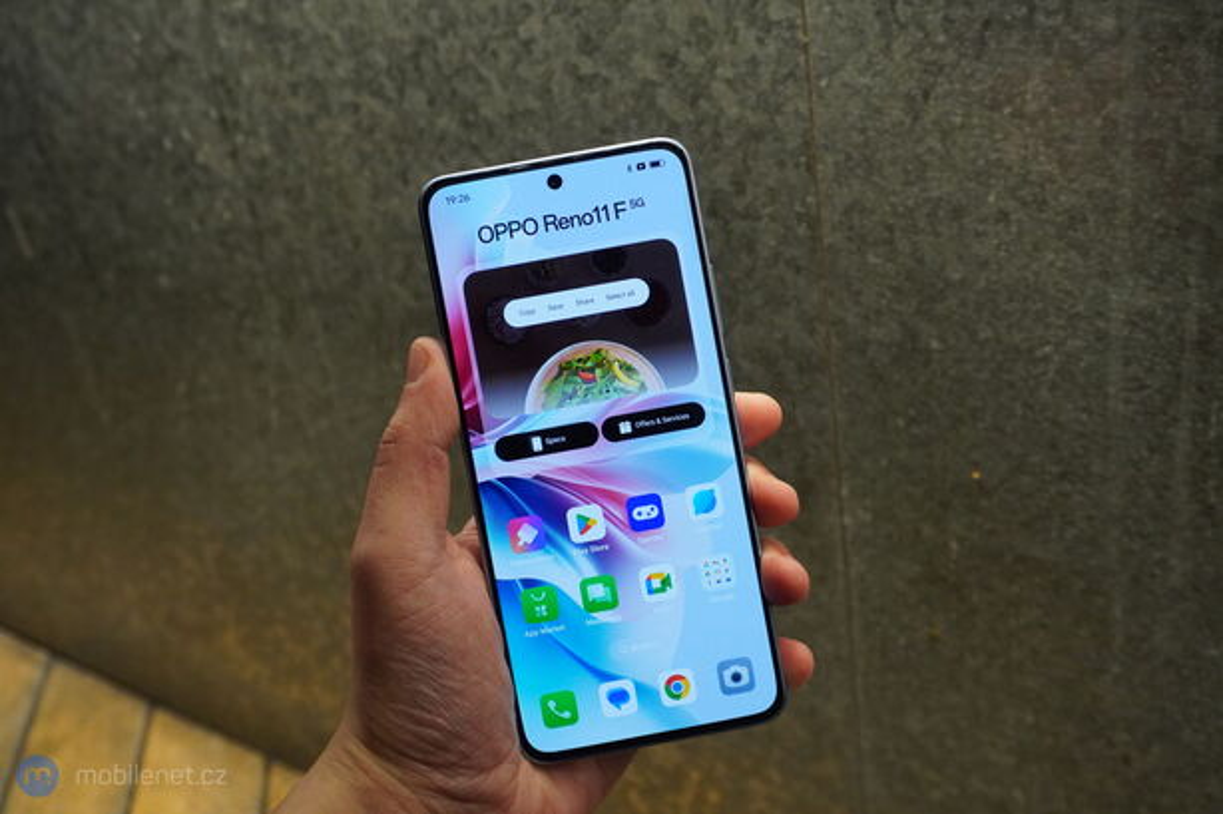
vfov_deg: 35.5
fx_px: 1274
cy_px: 407
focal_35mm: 38
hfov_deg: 51.3
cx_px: 612
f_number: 5.6
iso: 2000
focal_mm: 25
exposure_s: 1/160
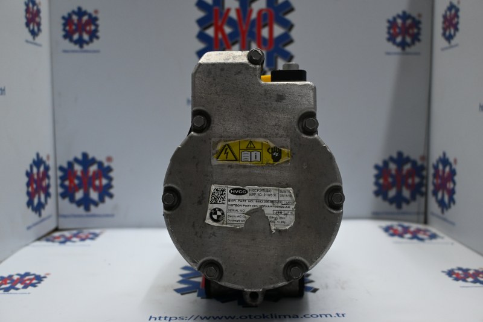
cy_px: 161
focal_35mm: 36
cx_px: 242
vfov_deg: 36.9
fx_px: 483
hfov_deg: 53.1
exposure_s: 1/125
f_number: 4.2
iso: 900
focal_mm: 24
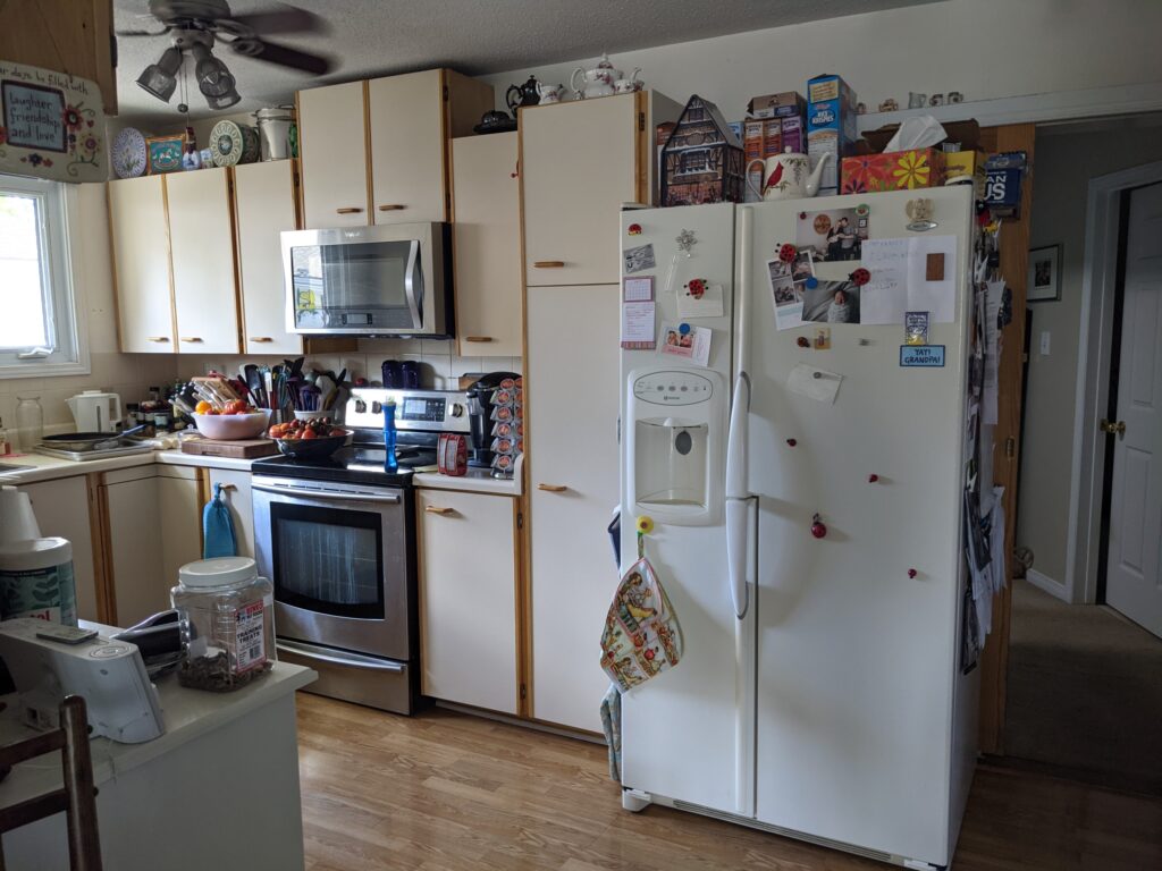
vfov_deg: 51.4
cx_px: 581
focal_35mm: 27
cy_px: 436
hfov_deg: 65.3
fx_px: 906
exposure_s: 1/49.9
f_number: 1.73
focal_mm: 4.38
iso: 125
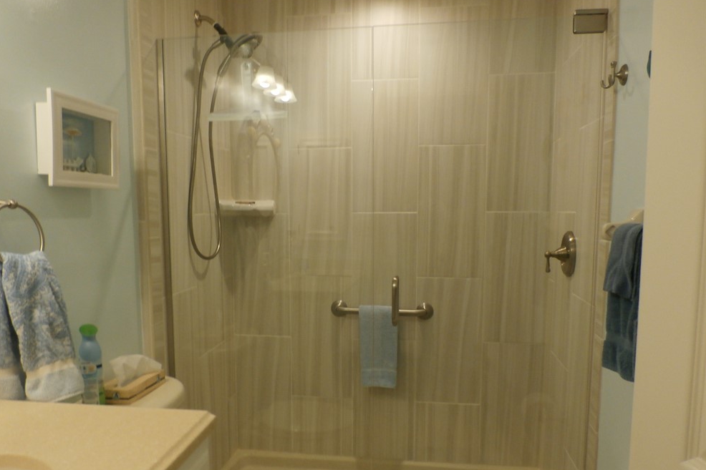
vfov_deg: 47.8
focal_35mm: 27
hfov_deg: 67.4
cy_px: 265
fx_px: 529
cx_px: 340
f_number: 3
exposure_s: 1/30
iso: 200
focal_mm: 4.5
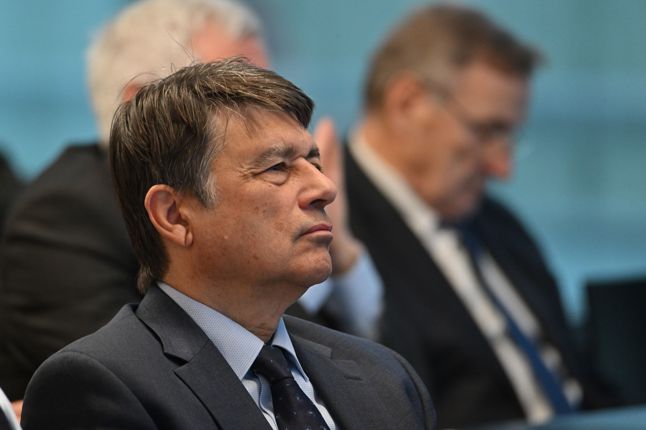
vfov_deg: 3.0
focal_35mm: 460
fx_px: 8254
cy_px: 215
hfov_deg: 4.5
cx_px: 323
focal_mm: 460
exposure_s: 1/160
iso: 4000
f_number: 6.3
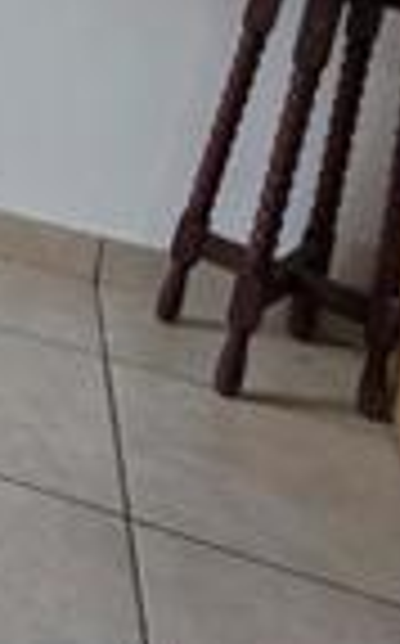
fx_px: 1347
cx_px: -894
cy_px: -243
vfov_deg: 23.1
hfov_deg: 10.3
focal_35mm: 77
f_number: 1.9
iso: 200
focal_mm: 2.2
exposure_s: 1/100
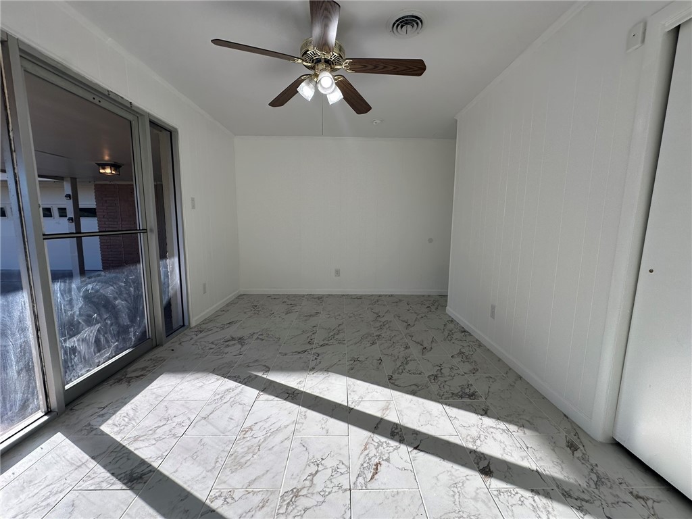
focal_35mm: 14
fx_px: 280
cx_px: 346
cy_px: 260
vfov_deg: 85.7
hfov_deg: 102.1
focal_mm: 2.22
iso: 40
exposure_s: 1/191
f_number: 2.2
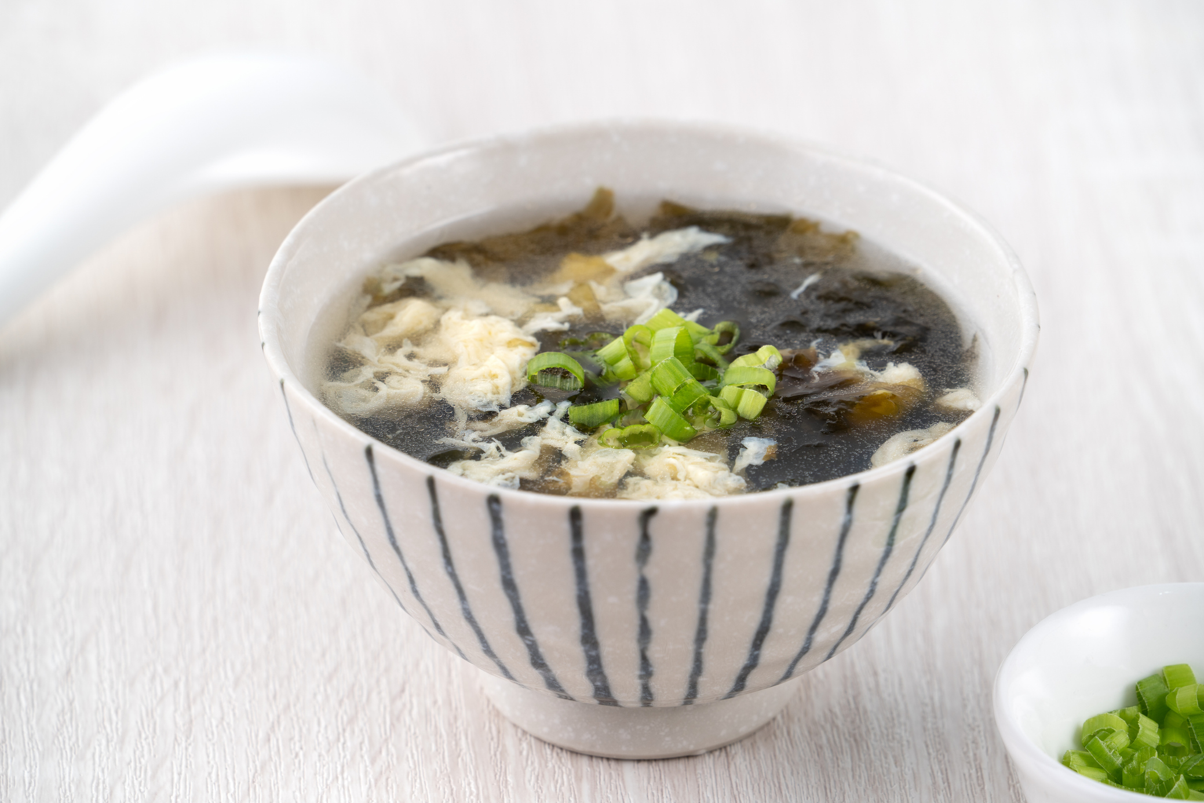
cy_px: 408
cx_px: 605
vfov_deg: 4.5
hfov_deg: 6.7
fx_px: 10235
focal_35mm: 306
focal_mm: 300
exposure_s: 1/60
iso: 100
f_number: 10
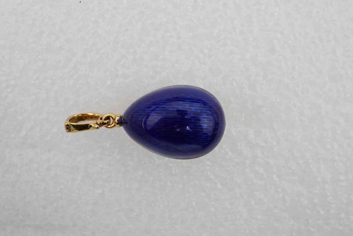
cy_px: 118
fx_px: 441
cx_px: 176
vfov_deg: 29.9
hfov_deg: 43.6
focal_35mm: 45
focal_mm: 30
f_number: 16
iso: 500
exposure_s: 1/125
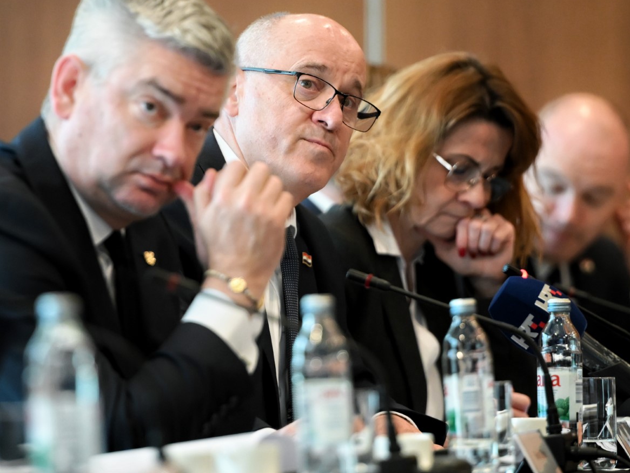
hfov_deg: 4.9
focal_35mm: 401
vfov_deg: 3.7
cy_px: 217
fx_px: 7299
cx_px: 273
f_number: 2.8
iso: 4000
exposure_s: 1/160
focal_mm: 200
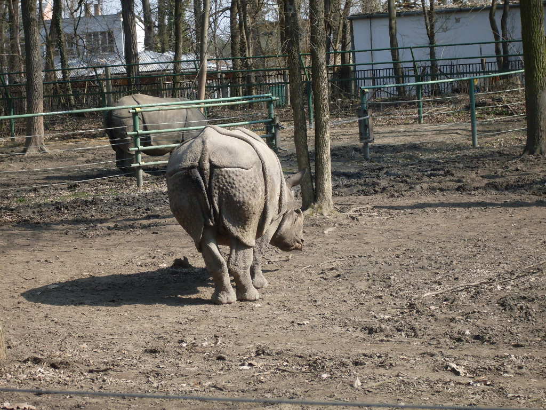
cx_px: 273
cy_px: 205
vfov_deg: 13.0
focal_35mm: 114
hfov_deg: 17.3
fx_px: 1798
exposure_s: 1/180
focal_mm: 18.9
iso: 80
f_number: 5.2
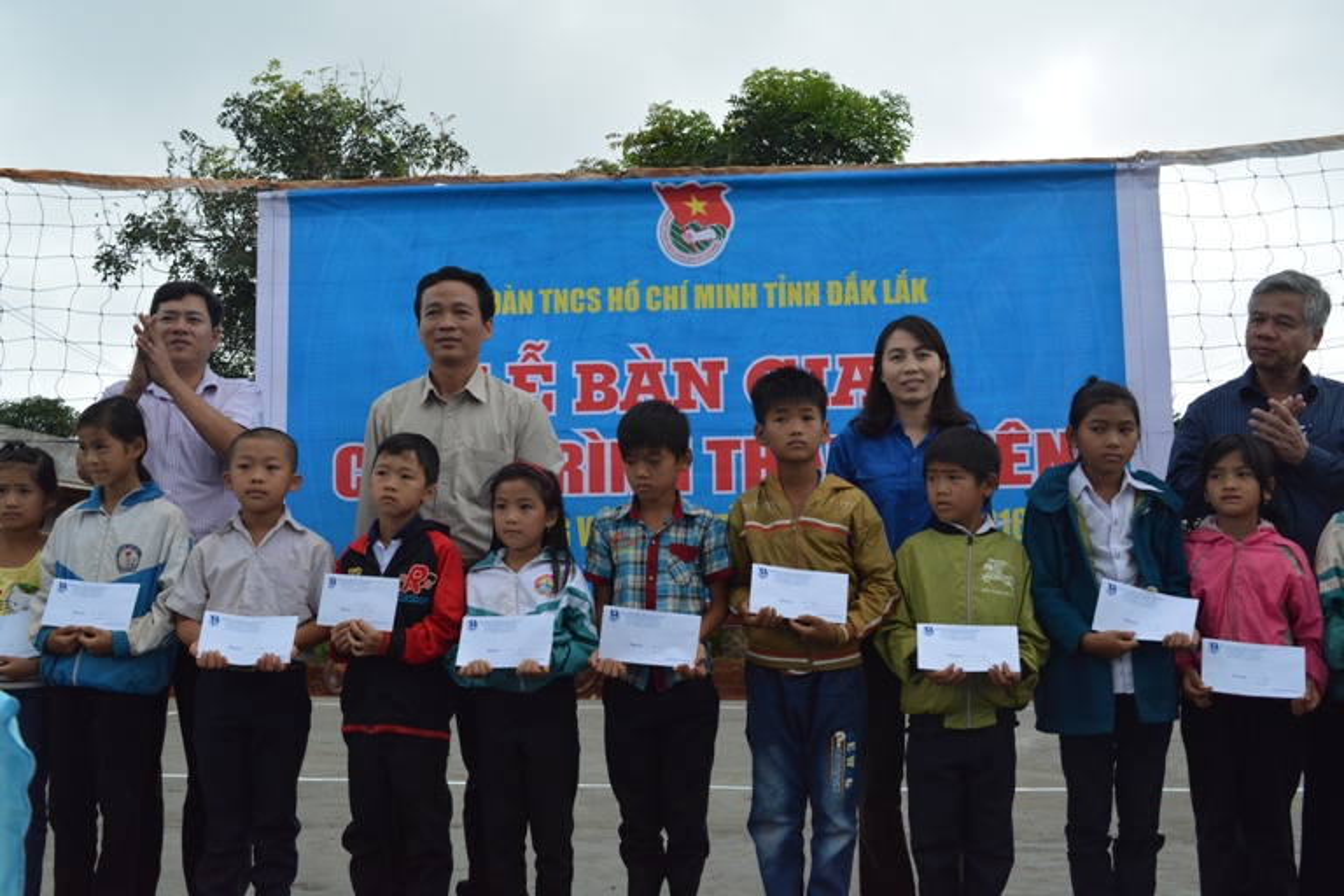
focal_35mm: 36
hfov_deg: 53.1
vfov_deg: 36.9
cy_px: 448
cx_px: 672
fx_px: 1344
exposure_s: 1/1600
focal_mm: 24
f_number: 6.3
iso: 1600
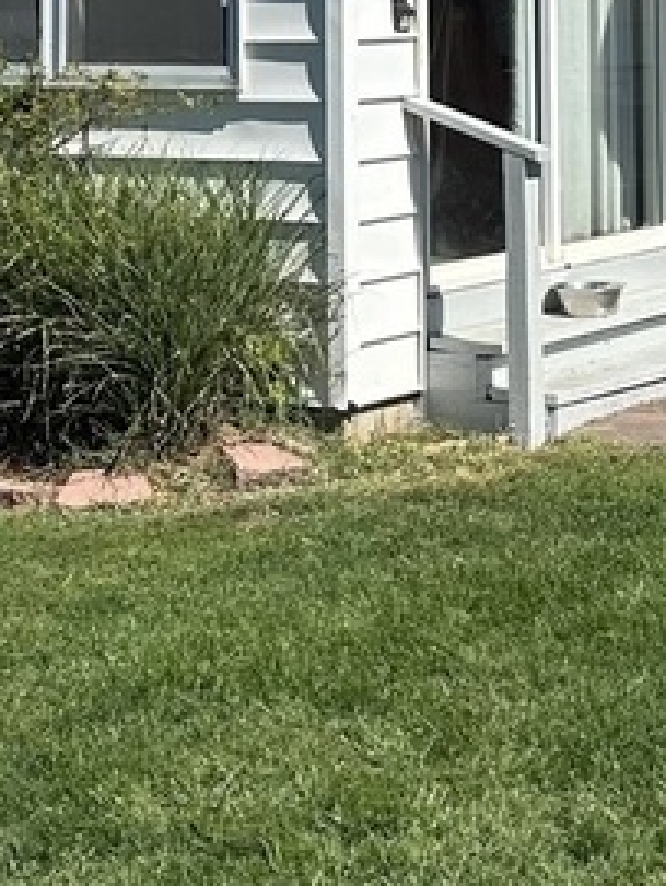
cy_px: -112
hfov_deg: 15.3
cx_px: 512
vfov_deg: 19.5
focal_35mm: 96
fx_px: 2459
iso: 80
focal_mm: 6.86
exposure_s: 1/4762
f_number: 1.78
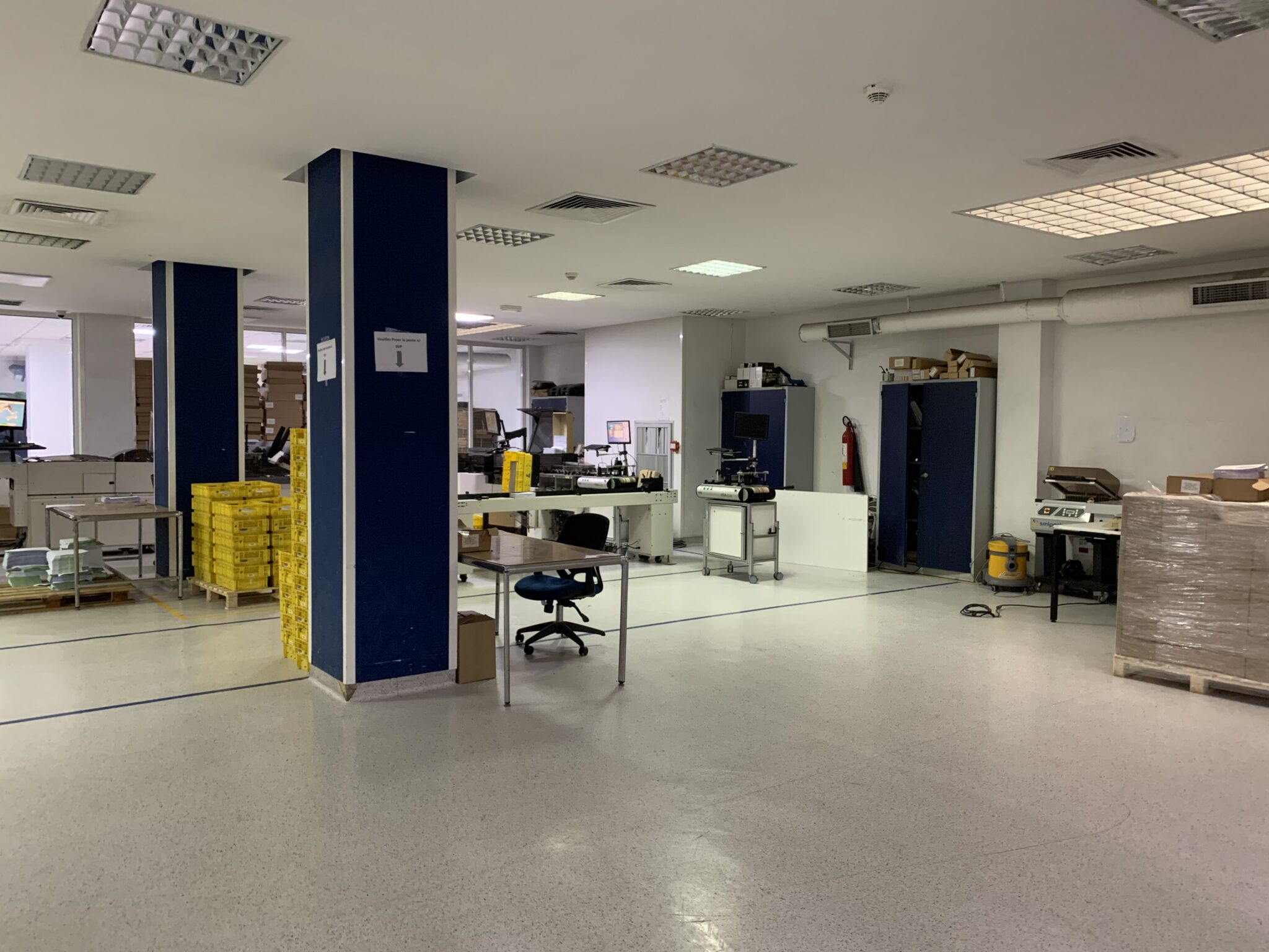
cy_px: 476
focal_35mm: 26
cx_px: 634
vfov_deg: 53.1
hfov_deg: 67.3
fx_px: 953
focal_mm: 4.25
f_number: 1.8
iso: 320
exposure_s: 1/50
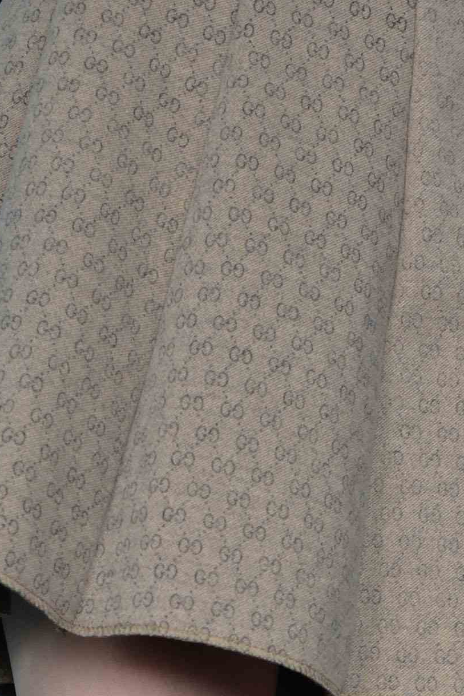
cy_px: 1210
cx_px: 448
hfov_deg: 10.3
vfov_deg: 14.0
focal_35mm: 132
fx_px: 2553
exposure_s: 1/160
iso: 800
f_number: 3.5
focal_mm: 35
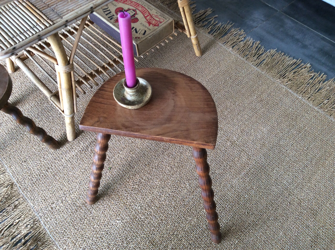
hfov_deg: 56.9
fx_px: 309
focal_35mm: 32
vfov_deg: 44.1
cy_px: 125
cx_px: 168
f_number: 2.4
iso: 50
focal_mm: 3.3
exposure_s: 1/25
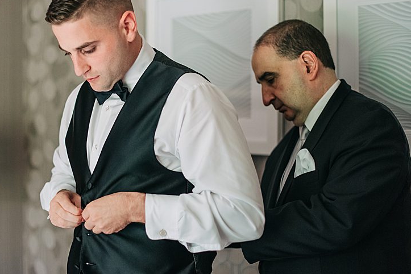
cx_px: 151
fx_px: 742
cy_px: 134
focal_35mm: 65
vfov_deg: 20.9
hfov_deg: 30.8
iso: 640
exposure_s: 1/640
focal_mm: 50
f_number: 1.4
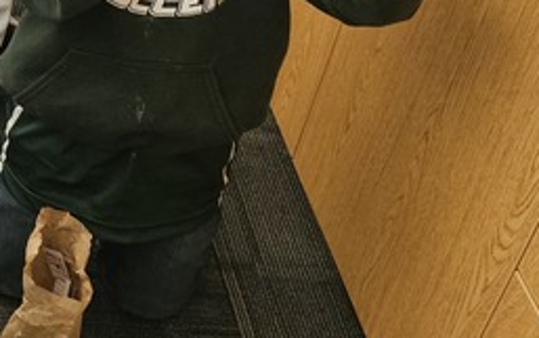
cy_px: 69
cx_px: -348
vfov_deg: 13.4
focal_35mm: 97
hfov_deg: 18.2
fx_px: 1426
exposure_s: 1/120
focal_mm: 6.3
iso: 640
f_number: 1.7
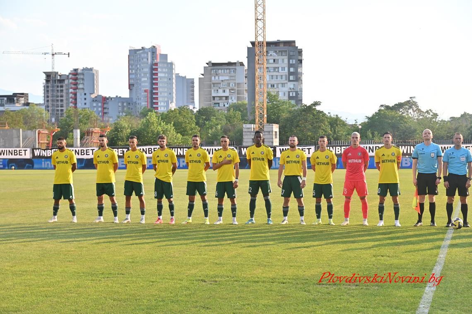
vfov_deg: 20.6
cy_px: 157
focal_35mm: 66
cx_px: 236
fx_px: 865
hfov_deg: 30.5
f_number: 7.1
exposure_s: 1/1250
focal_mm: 66
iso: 900
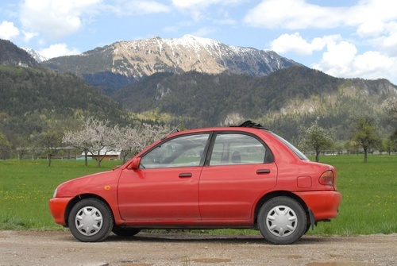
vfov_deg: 22.7
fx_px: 663
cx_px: 198
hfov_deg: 33.4
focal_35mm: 60
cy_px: 133
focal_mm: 40
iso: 800
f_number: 14
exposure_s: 1/400
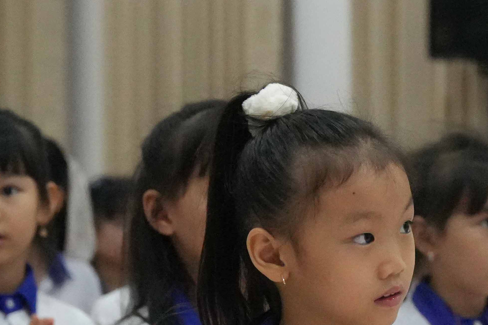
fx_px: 4486
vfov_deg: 4.1
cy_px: 440
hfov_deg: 6.2
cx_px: 405
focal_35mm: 331
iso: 5000
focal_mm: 70
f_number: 4
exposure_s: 1/160
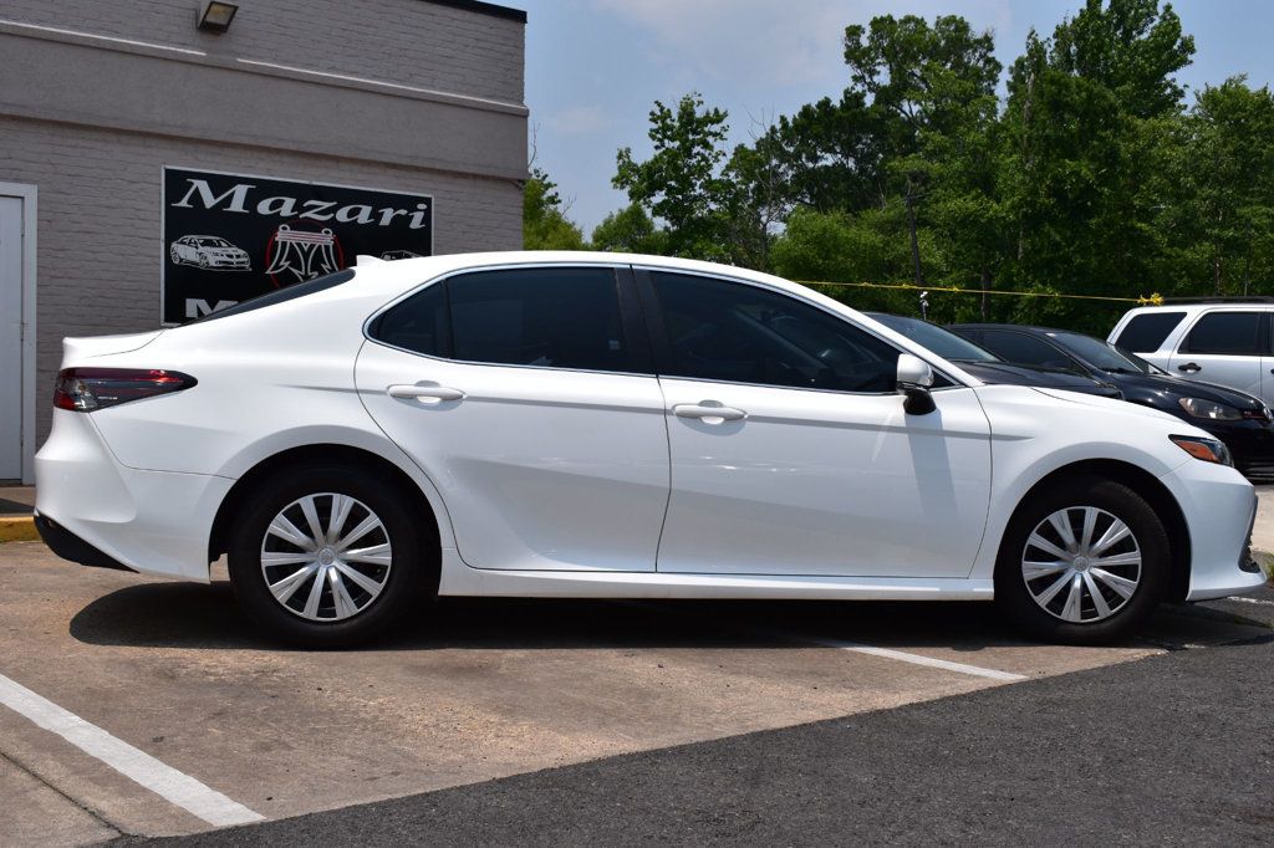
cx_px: 637
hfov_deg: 47.9
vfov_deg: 33.0
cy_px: 424
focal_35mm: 40
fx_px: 1433
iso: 200
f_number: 11
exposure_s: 1/640
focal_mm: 27
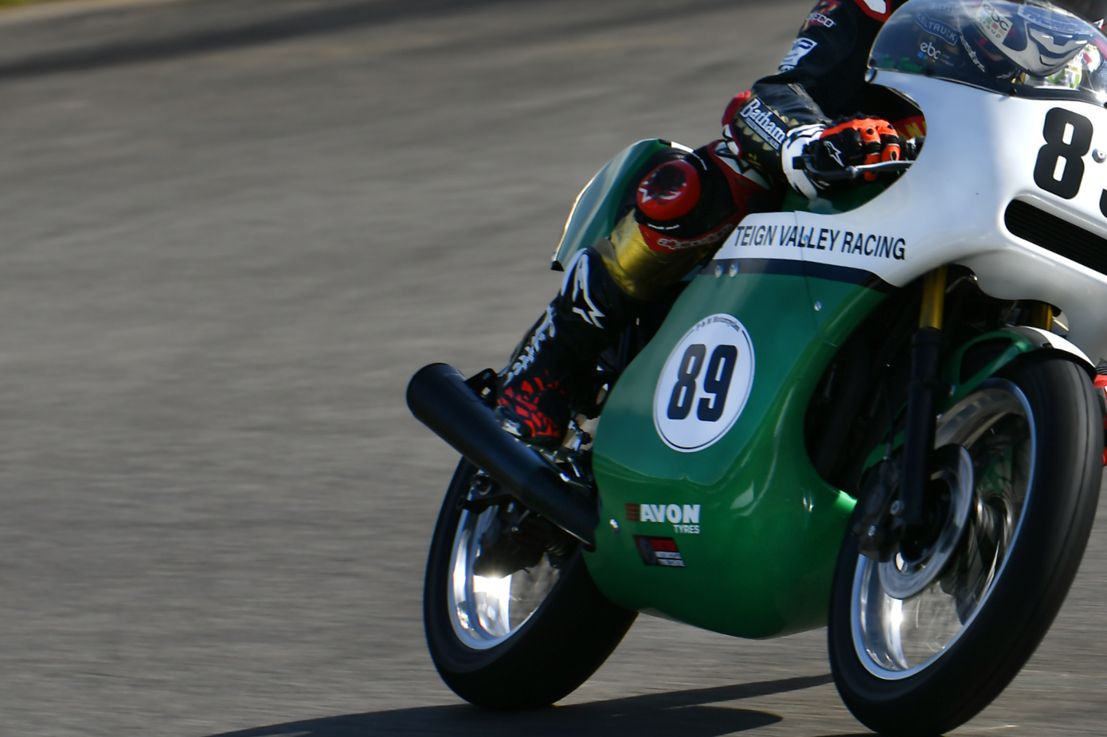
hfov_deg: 4.0
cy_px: 296
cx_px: 679
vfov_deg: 2.7
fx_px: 15924
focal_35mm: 518
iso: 100
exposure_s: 1/200
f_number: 6.3
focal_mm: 240
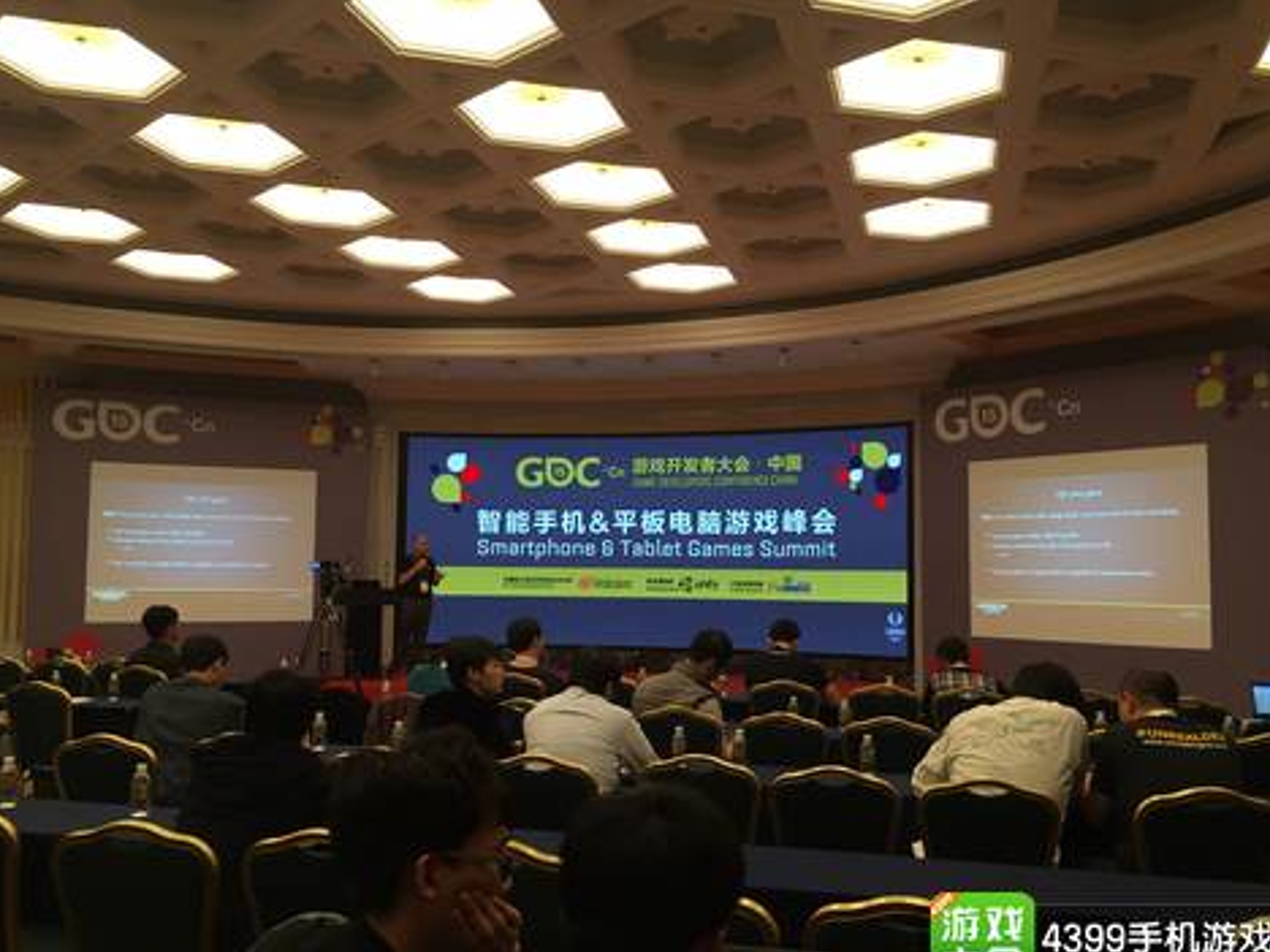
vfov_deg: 45.4
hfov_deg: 58.3
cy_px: 506
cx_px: 651
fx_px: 1137
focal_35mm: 31
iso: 80
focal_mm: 4.15
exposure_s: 1/33
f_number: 2.2
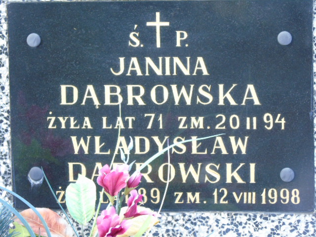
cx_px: 158
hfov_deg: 9.3
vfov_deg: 7.0
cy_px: 118
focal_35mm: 212
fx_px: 1935
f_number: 4.7
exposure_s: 1/60
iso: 400
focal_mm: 38
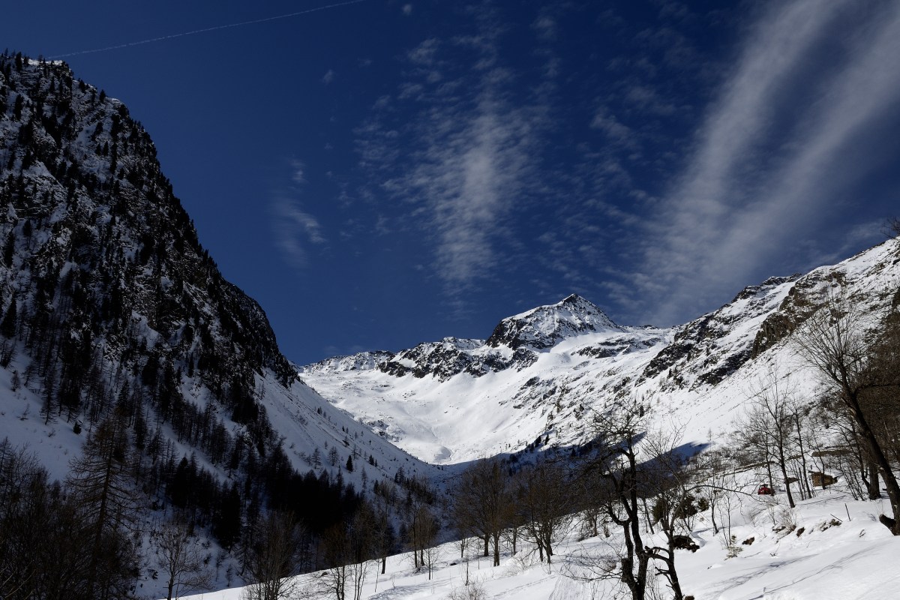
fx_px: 900
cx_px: 450
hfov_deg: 53.1
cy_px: 300
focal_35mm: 36
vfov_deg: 36.9
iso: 100
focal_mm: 24
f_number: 10
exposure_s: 1/200
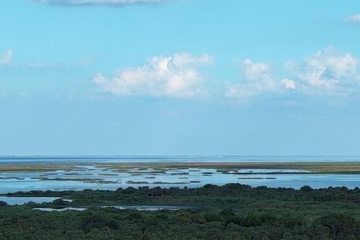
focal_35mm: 155
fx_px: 1550
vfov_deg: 8.8
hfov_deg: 11.6
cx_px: 775
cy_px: 175
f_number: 2.8
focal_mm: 10.57
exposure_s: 1/1397
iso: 100
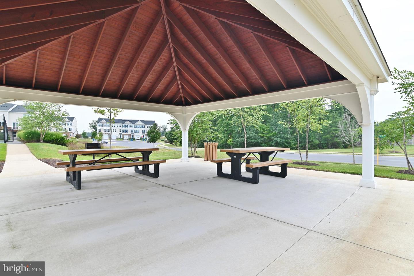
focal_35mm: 18
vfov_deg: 67.3
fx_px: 207
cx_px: 207
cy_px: 138
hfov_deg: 90.0
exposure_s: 1/250
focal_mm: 18
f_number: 5.6
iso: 140
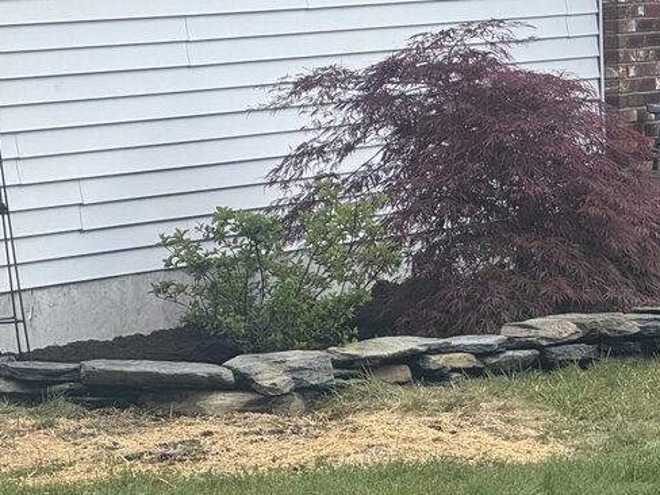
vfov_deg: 5.0
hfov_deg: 6.7
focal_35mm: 295
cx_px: 555
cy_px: 154
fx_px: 5625
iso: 50
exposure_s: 1/423
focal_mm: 15.66
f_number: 2.8
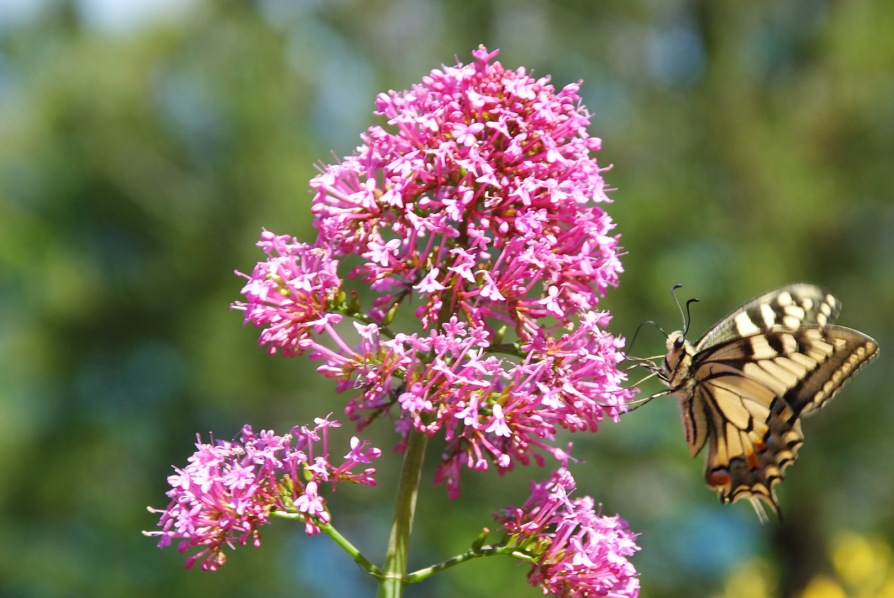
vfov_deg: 5.9
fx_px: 5811
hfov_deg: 8.8
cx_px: 485
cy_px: 376
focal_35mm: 234
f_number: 8
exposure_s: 1/125
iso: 100
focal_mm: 105
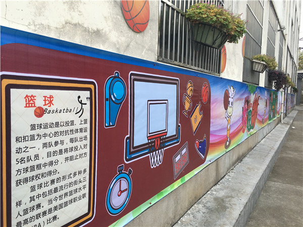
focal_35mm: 29
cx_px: 152
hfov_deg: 61.7
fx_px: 254
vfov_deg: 48.2
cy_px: 114
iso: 25
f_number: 2.2
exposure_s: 1/109
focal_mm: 4.15
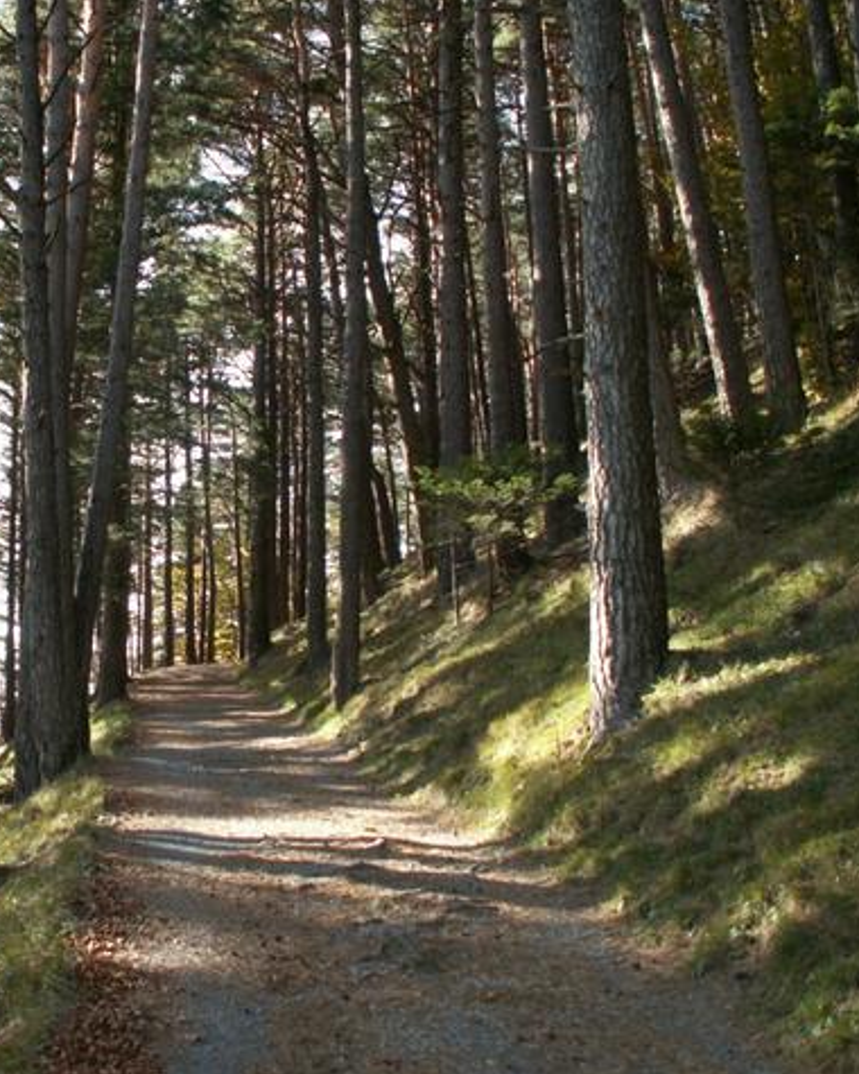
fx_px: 1462
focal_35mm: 46
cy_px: 538
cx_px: 149
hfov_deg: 31.7
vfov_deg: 40.3
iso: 50
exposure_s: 1/50
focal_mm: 5.86
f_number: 2.8
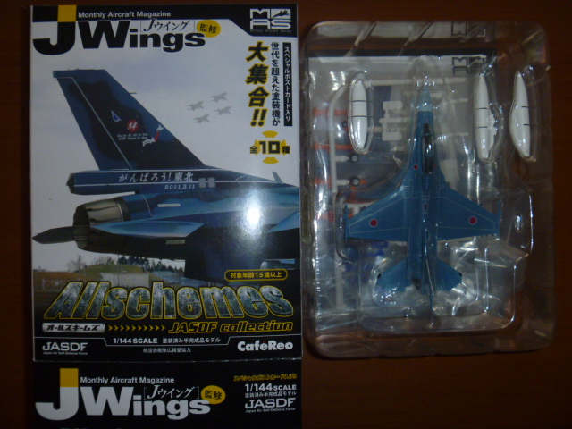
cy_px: 214
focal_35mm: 35
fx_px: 578
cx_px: 286
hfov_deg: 52.6
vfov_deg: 40.7
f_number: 3.5
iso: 200
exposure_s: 1/30
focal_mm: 6.3
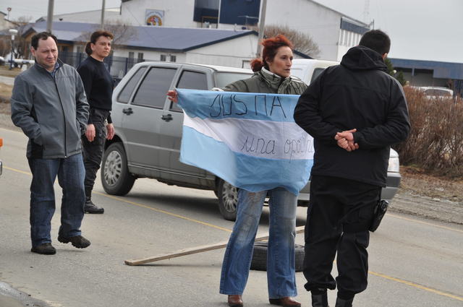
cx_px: 232
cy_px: 154
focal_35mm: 158
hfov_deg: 13.1
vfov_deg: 8.7
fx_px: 2023
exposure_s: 1/200
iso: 200
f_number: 13
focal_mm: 105
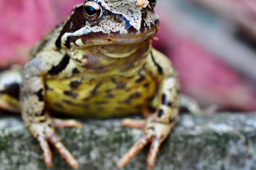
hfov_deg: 9.1
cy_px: 70
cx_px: 108
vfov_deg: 6.0
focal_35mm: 227
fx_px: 1610
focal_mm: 105
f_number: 9
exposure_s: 1/125
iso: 640
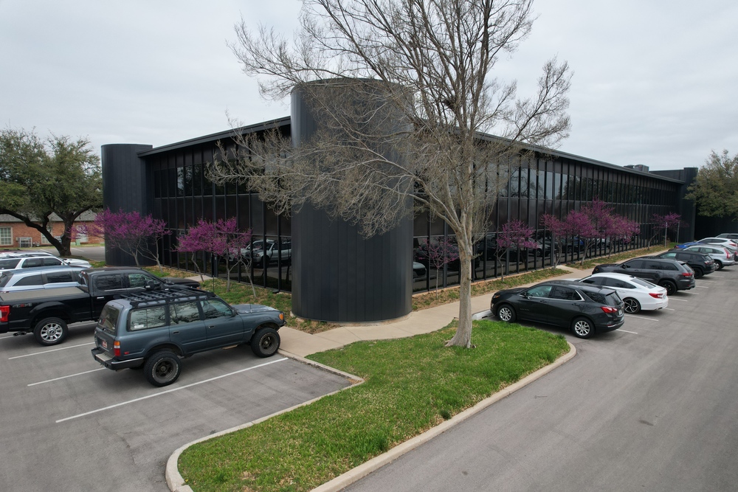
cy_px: 246
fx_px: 451
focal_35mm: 22
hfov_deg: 78.6
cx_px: 369
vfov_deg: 57.2
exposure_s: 1/2500
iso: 120
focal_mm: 8.38
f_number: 2.8
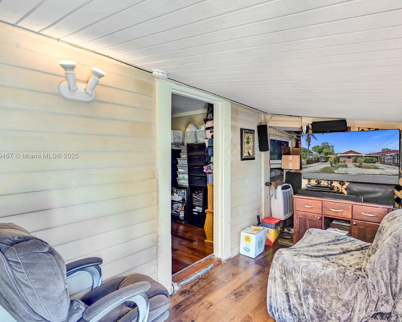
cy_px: 156
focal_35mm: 19
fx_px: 226
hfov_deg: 82.7
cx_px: 231
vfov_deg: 70.8
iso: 2000
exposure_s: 1/80
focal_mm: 16
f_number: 4
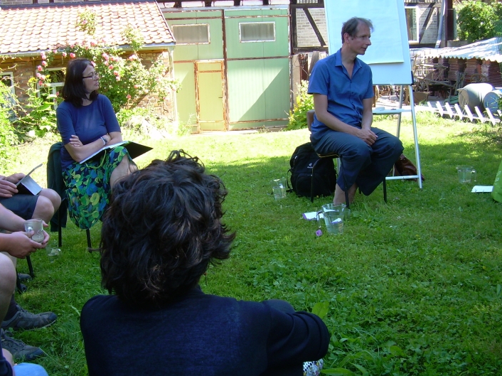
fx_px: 609
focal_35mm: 42
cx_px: 230
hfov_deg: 44.8
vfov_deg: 34.3
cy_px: 174
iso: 50
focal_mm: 6.3
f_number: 2.8
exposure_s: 1/115
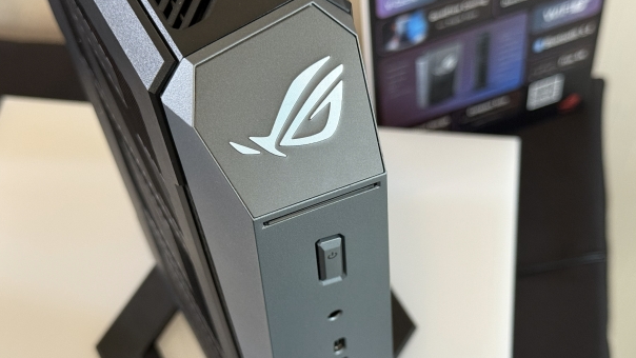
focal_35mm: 58
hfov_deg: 36.0
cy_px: 211
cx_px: 314
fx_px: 978
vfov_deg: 20.7
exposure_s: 1/60
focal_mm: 6.76
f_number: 1.78
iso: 250
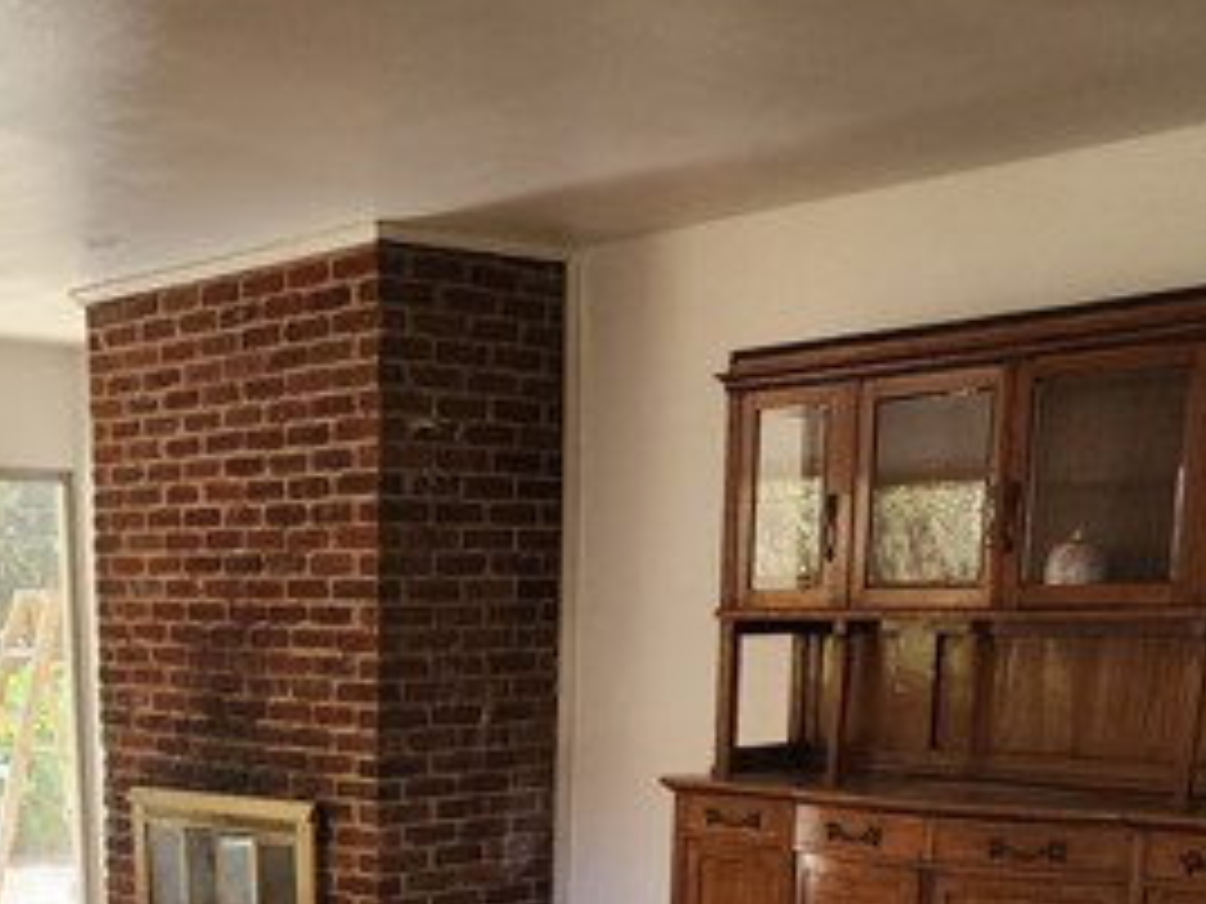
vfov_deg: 24.5
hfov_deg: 34.4
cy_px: 1025
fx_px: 1916
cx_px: 346
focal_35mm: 55
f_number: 1.8
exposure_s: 1/180
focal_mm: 6.4
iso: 200
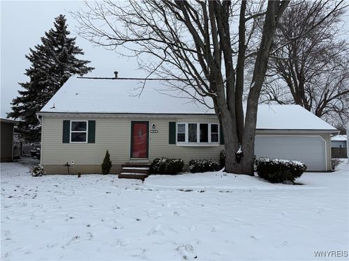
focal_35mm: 24
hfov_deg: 71.6
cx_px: 174
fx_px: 242
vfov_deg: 56.8
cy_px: 130
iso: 80
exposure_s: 1/1410
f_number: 1.78
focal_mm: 6.76
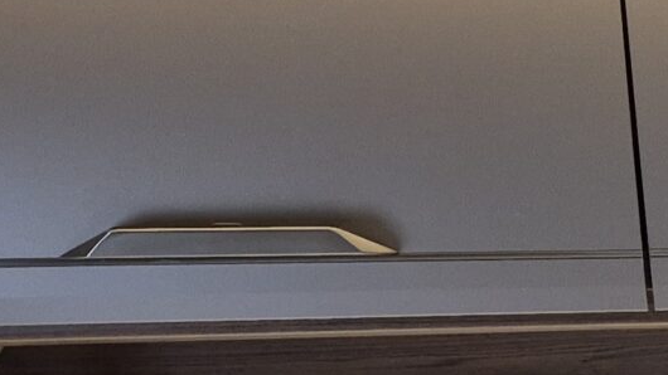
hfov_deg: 14.1
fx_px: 2143
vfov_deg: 9.7
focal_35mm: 121
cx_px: 1446
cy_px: 589
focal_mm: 5.4
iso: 160
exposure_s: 1/100
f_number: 1.8
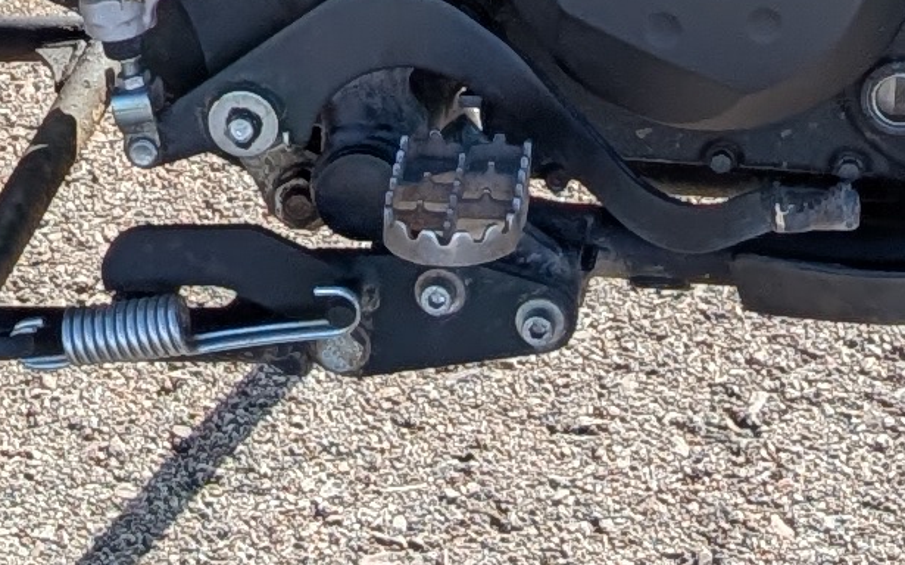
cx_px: 805
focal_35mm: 169
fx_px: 4167
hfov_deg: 12.3
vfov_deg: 7.3
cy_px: -750
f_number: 1.68
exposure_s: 1/6369
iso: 20
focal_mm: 6.9
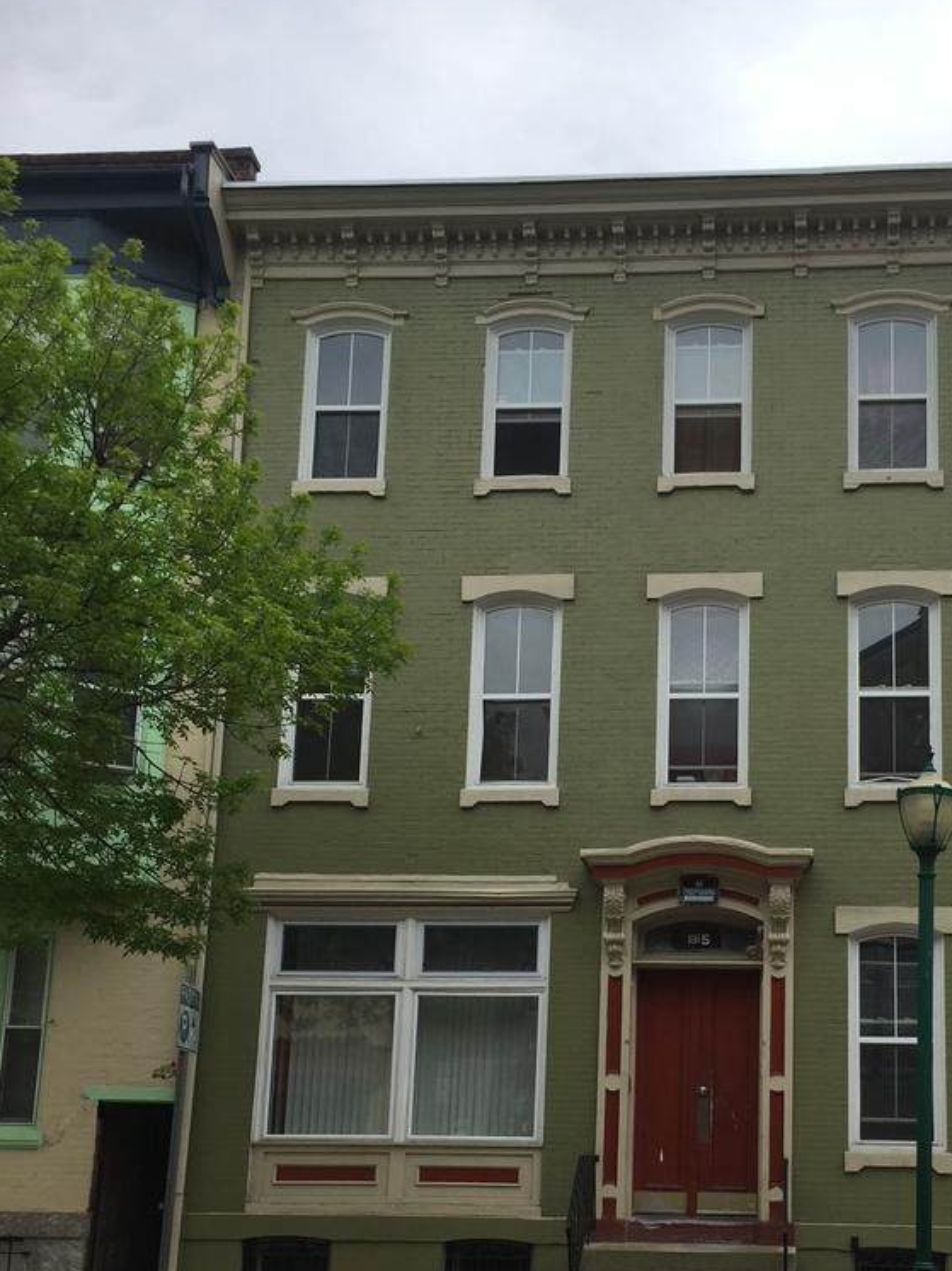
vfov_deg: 44.0
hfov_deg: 33.8
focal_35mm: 42
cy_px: 872
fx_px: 1541
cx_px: 686
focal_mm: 4.15
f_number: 2.2
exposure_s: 1/1412
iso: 32
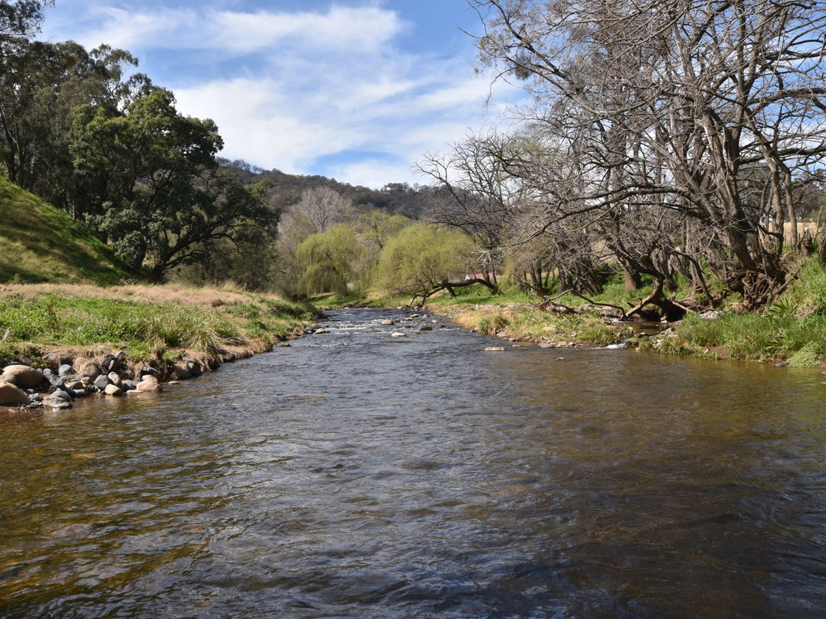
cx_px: 371
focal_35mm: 33
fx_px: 787
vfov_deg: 42.9
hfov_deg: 55.3
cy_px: 305
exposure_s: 1/200
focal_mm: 20
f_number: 8
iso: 100
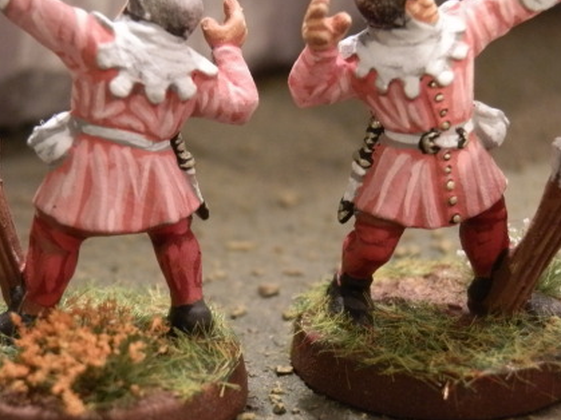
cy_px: 198
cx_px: 250
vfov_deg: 18.9
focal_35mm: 78
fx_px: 1264
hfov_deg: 25.0
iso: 400
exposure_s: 1/30
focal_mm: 10.99
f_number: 3.7
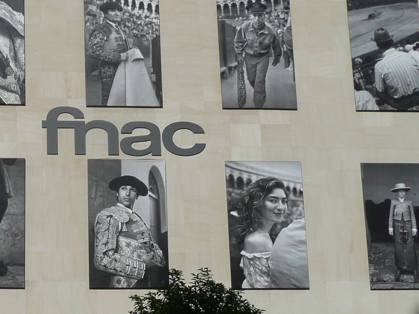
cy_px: 240
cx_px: 29
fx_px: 847
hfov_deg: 26.7
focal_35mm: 70
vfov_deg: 20.8
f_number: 8
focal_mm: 4.9
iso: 100
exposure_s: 1/500
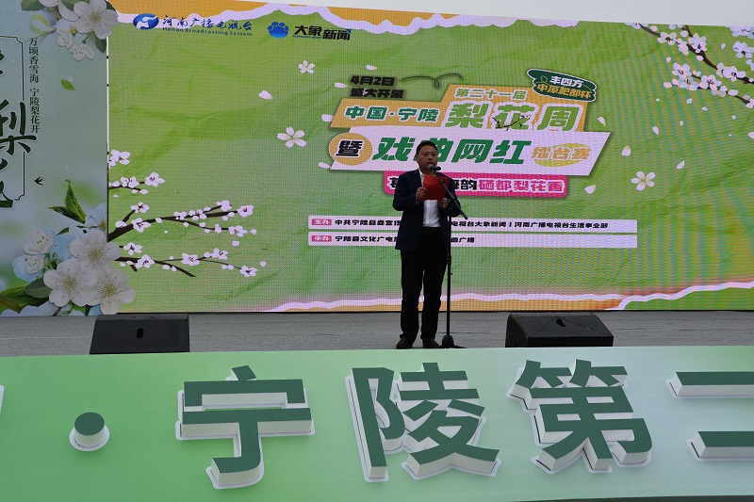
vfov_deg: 28.1
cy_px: 251
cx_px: 377
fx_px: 1005
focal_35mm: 48
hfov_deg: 41.1
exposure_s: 1/500
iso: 250
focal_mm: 32
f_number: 8
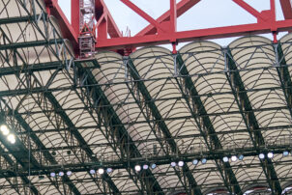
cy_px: 83
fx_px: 1348
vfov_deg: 8.3
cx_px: 76
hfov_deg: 12.3
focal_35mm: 166
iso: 140
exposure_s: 1/1600
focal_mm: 49
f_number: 2.8
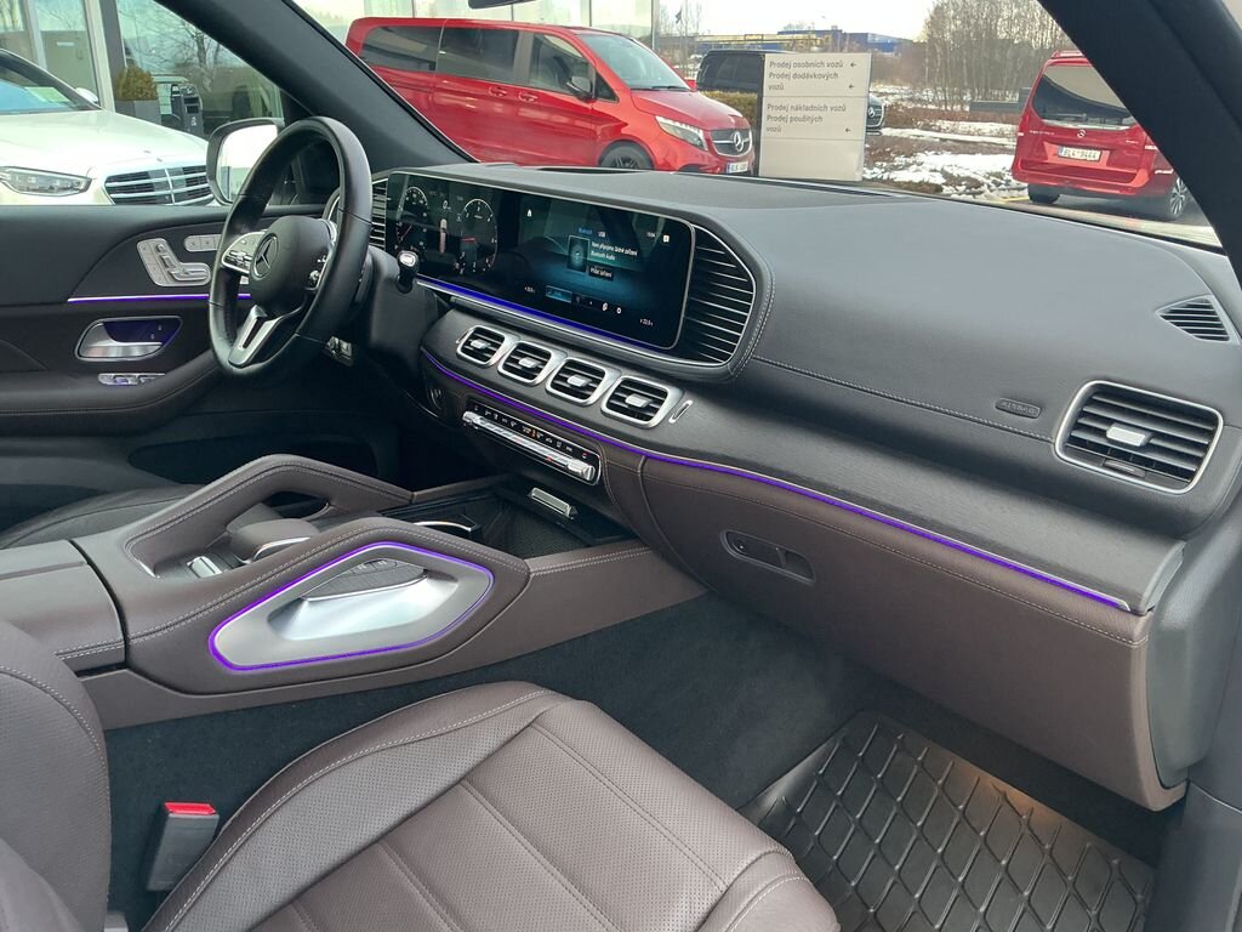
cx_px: 621
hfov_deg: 61.7
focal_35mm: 29
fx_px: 1041
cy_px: 466
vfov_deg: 48.2
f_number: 1.8
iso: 125
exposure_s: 1/60
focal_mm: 3
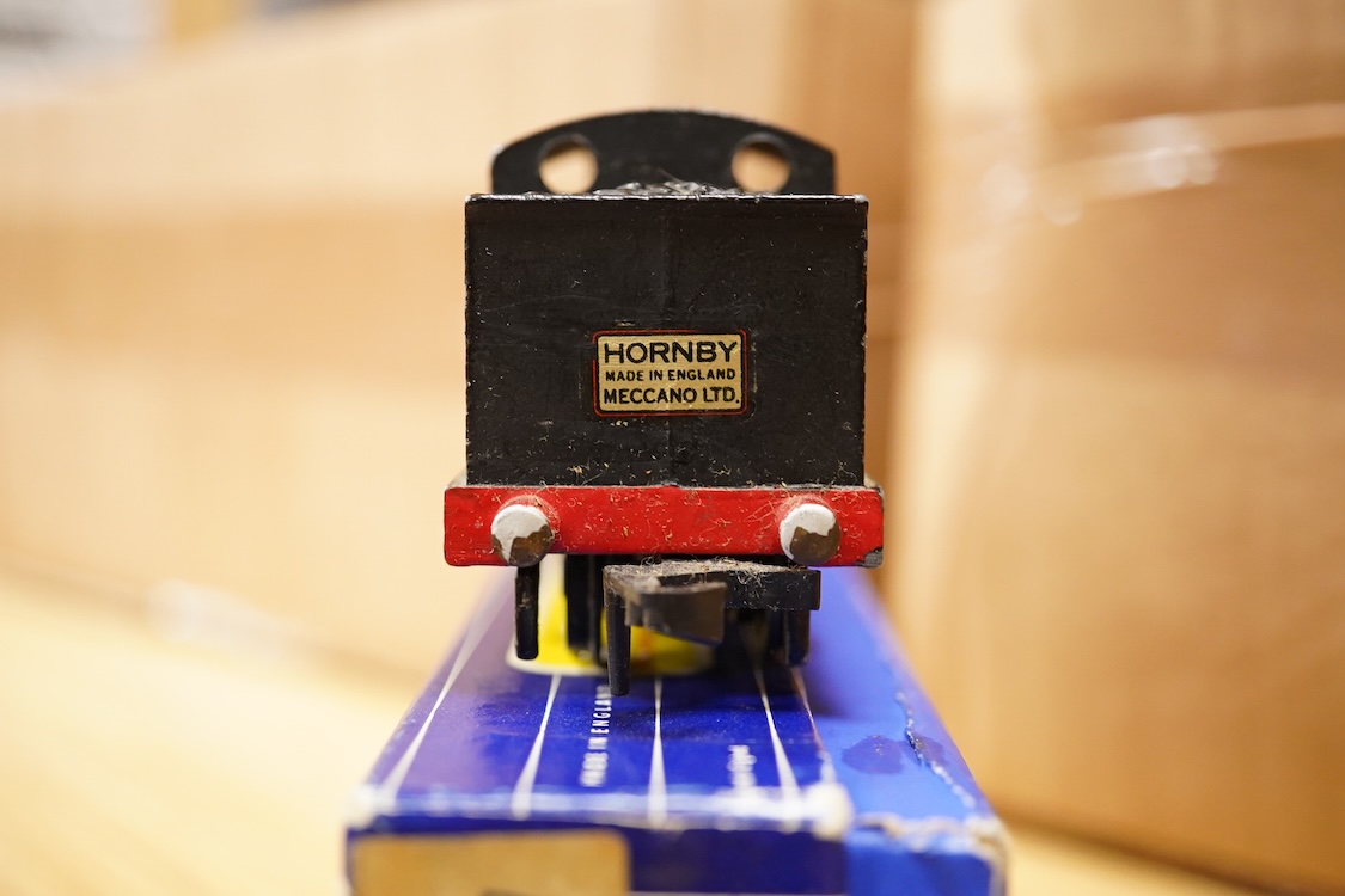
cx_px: 672
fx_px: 1681
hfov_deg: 43.6
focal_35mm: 45
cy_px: 448
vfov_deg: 29.9
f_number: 6.3
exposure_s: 1/80
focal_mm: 30
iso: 2500
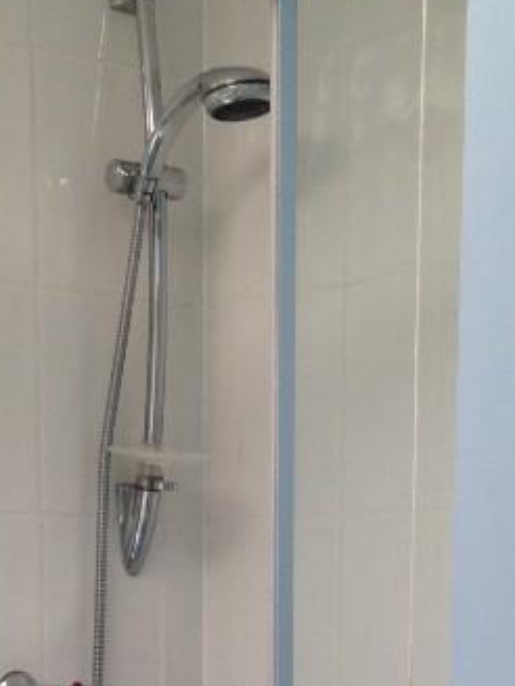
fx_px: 2043
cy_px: 912
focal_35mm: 103
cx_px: 178
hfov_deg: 14.3
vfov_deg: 17.8
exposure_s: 1/24
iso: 50
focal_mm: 4.12
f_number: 2.4
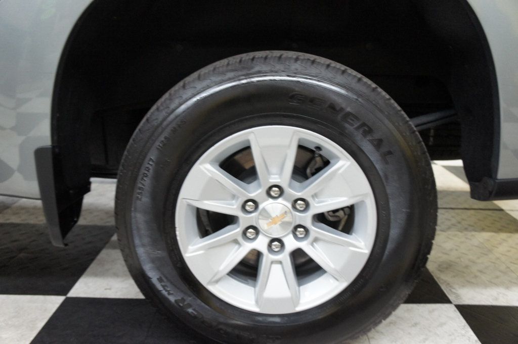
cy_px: 172
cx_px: 259
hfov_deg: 59.5
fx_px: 453
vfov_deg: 41.6
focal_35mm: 32
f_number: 4
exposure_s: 1/50
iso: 1600
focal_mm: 21
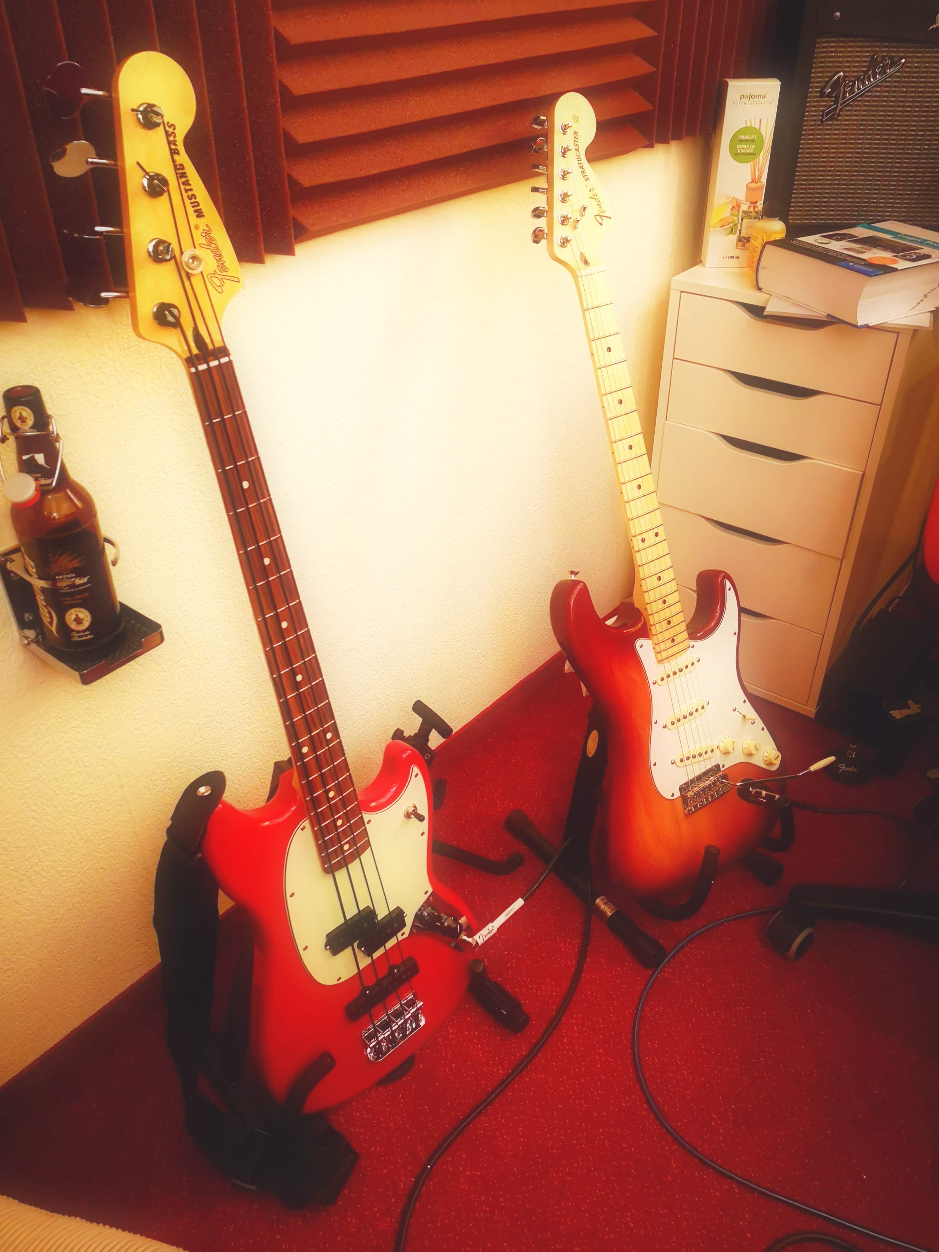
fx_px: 977
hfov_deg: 51.4
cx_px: 470
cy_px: 626
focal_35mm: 27
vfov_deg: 65.3
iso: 640
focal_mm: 3.95
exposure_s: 1/33.3
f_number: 1.8
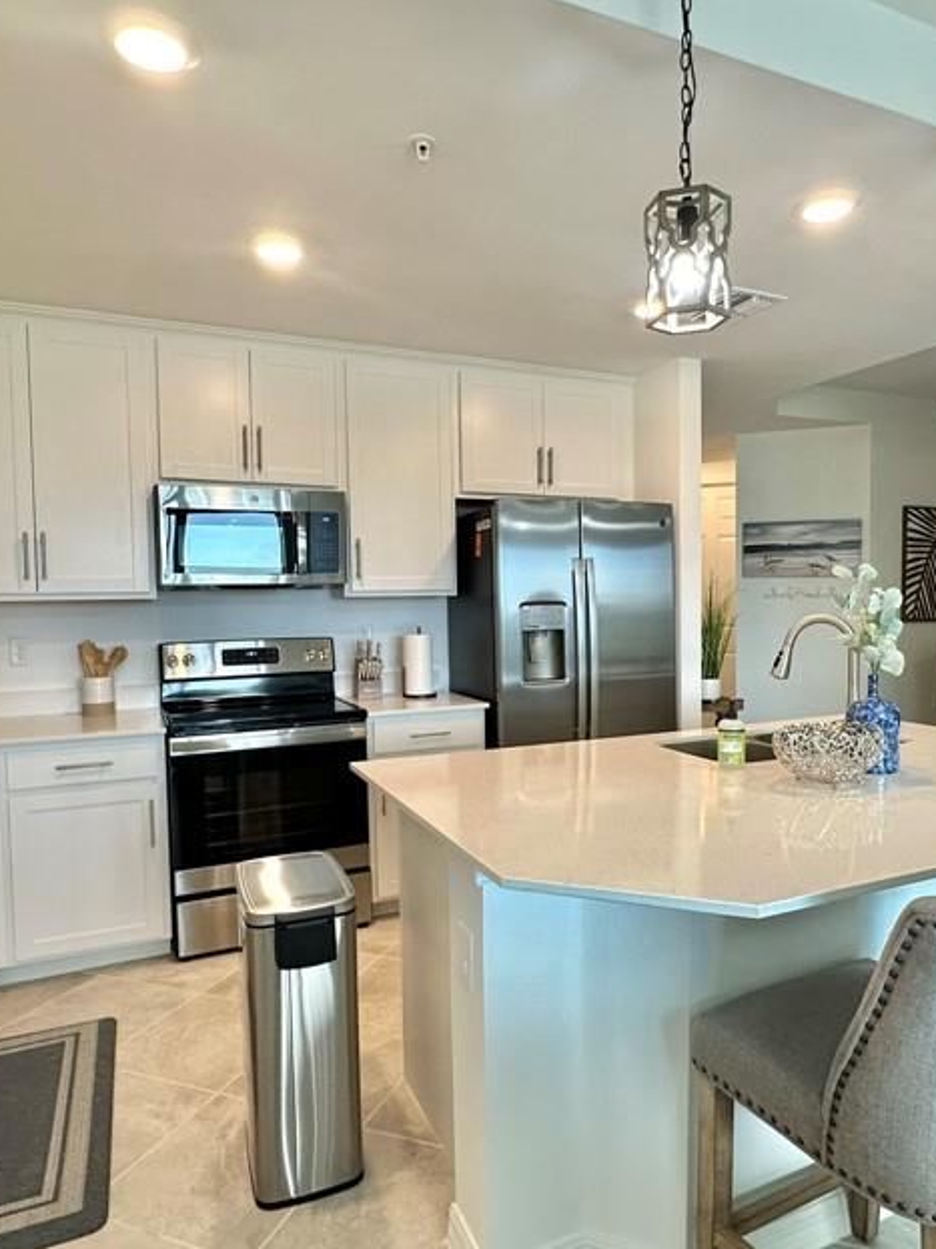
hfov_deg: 58.7
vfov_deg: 73.9
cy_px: 640
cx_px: 515
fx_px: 829
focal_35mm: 23
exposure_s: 1/120
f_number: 2.2
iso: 160
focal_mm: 2.22
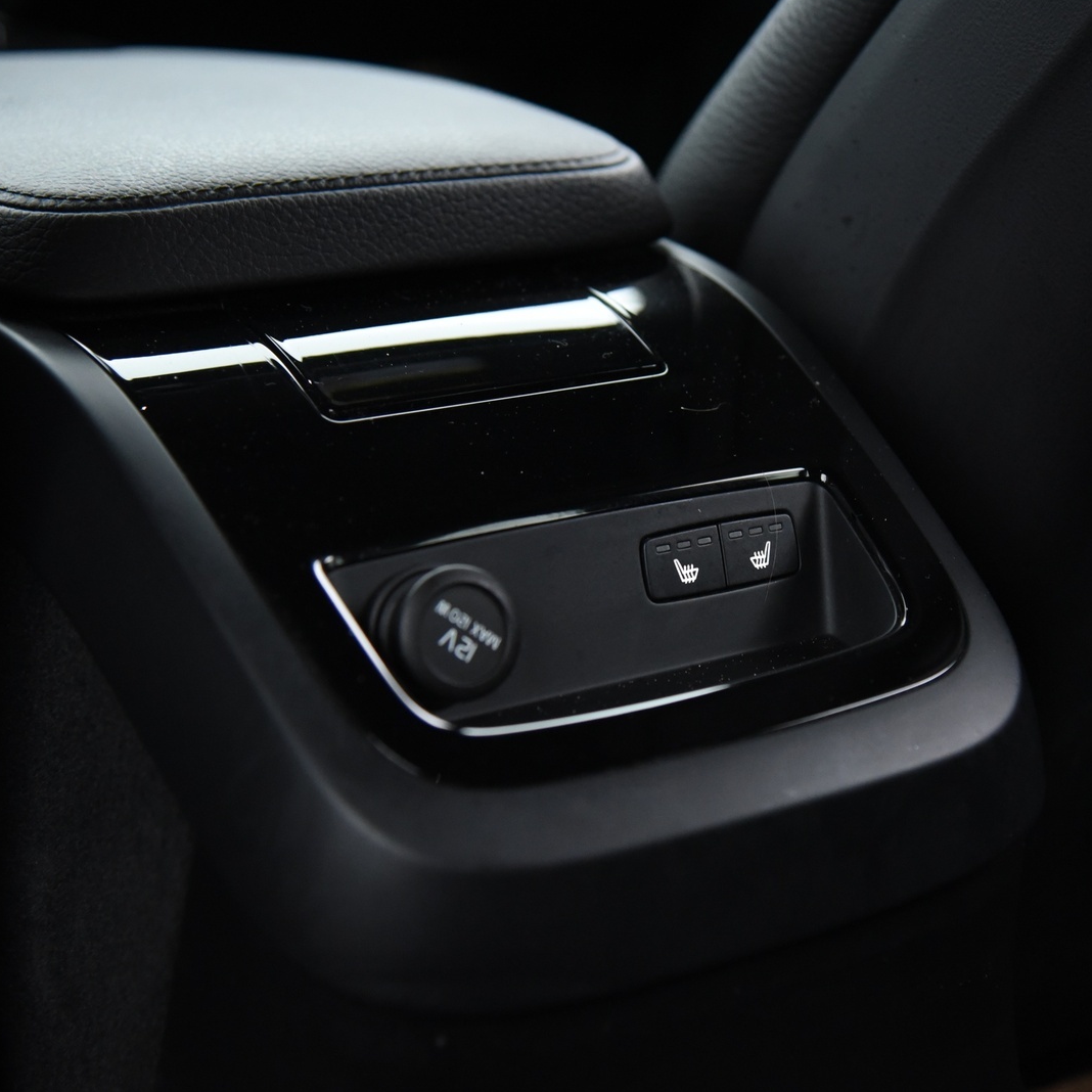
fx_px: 2391
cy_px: 543
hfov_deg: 25.6
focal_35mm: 67
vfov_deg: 25.7
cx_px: 682
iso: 4000
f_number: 4
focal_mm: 52
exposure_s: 1/15
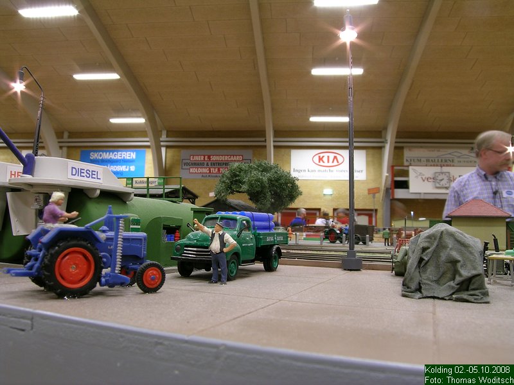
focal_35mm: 28
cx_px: 257
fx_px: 416
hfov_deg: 63.4
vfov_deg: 49.7
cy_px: 192
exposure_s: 1.64
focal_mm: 5.8
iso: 50
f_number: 7.9
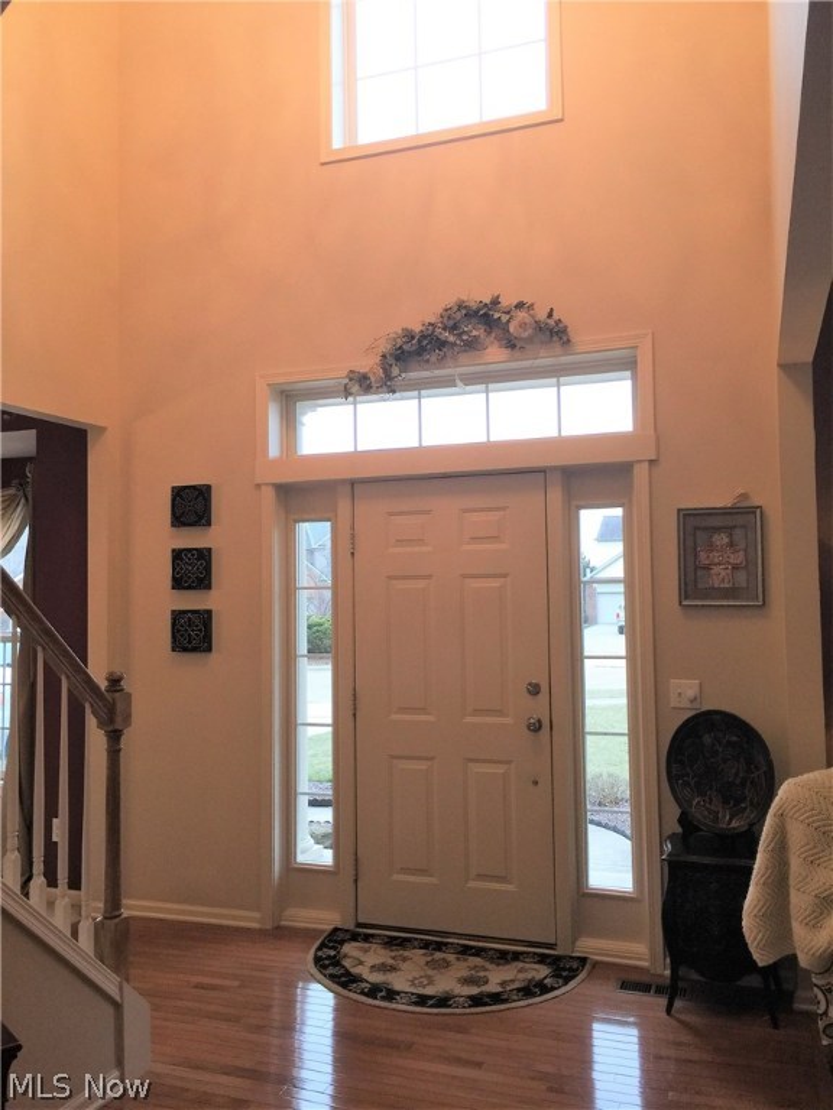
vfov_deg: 61.7
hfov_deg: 48.2
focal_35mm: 29
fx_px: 930
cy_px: 555
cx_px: 416
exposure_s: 1/30
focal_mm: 4.15
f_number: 2.2
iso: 50
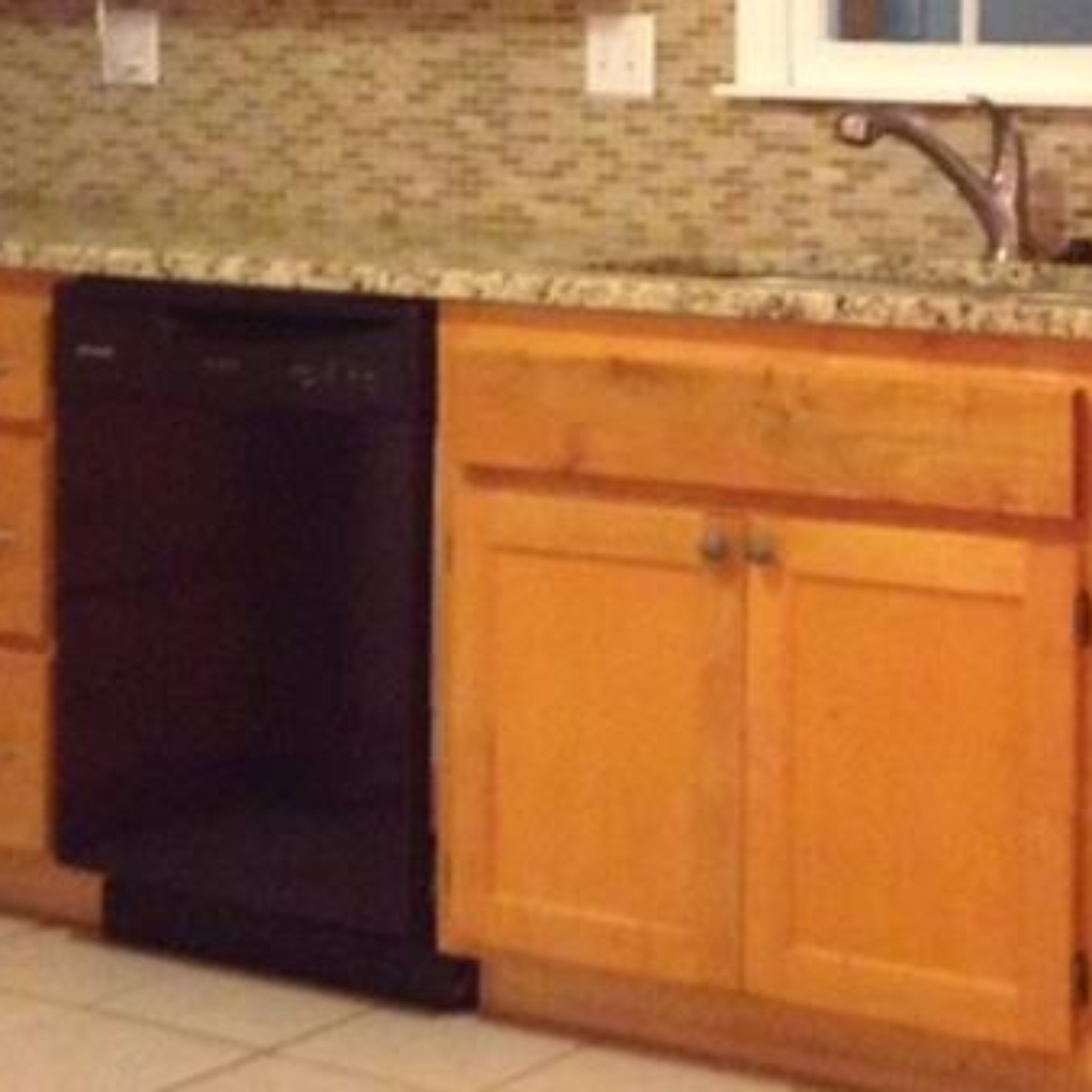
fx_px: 3141
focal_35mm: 88
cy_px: 235
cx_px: 1121
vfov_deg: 19.5
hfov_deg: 19.1
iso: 320
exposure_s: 1/15
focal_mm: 3.3
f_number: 2.4
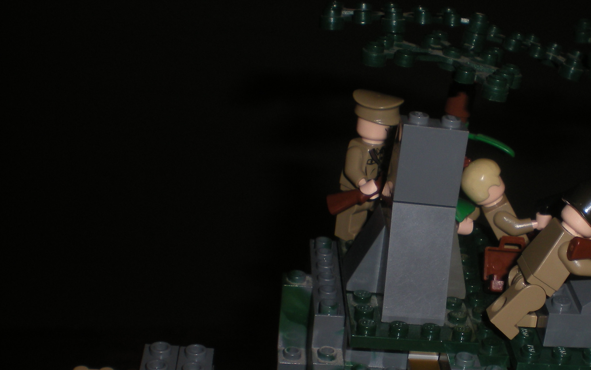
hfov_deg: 31.2
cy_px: 326
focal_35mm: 64
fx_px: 1031
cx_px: 469
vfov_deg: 20.0
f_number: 4.6
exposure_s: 1/60
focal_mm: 6.3
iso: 64
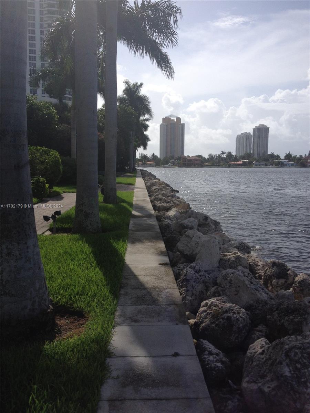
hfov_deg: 40.7
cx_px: 155
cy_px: 206
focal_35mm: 35
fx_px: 418
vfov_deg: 52.6
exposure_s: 1/3460
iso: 64
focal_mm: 4.28
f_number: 2.4
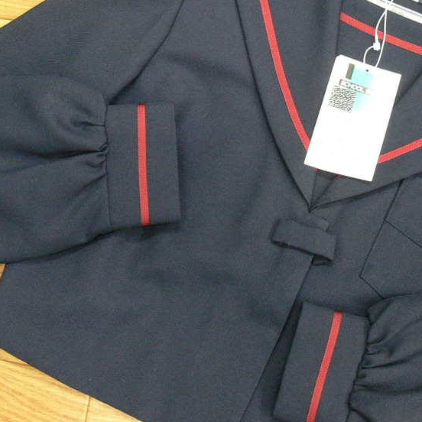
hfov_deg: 30.2
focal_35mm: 56
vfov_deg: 30.4
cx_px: 300
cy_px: 155
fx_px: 772
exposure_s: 1/10
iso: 200
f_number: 2.8
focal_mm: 7.4
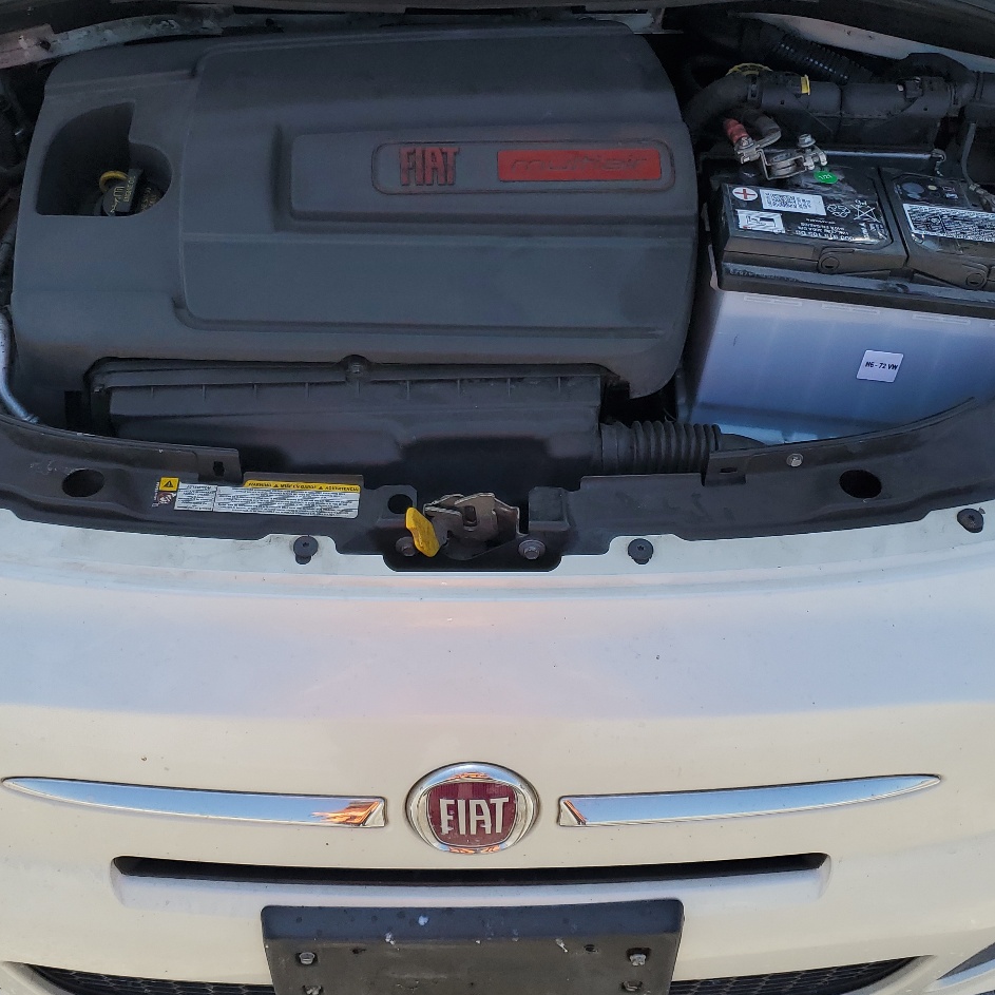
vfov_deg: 42.8
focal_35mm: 39
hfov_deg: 42.8
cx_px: 490
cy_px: 439
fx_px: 1268
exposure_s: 1/1667
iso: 50
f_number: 1.5
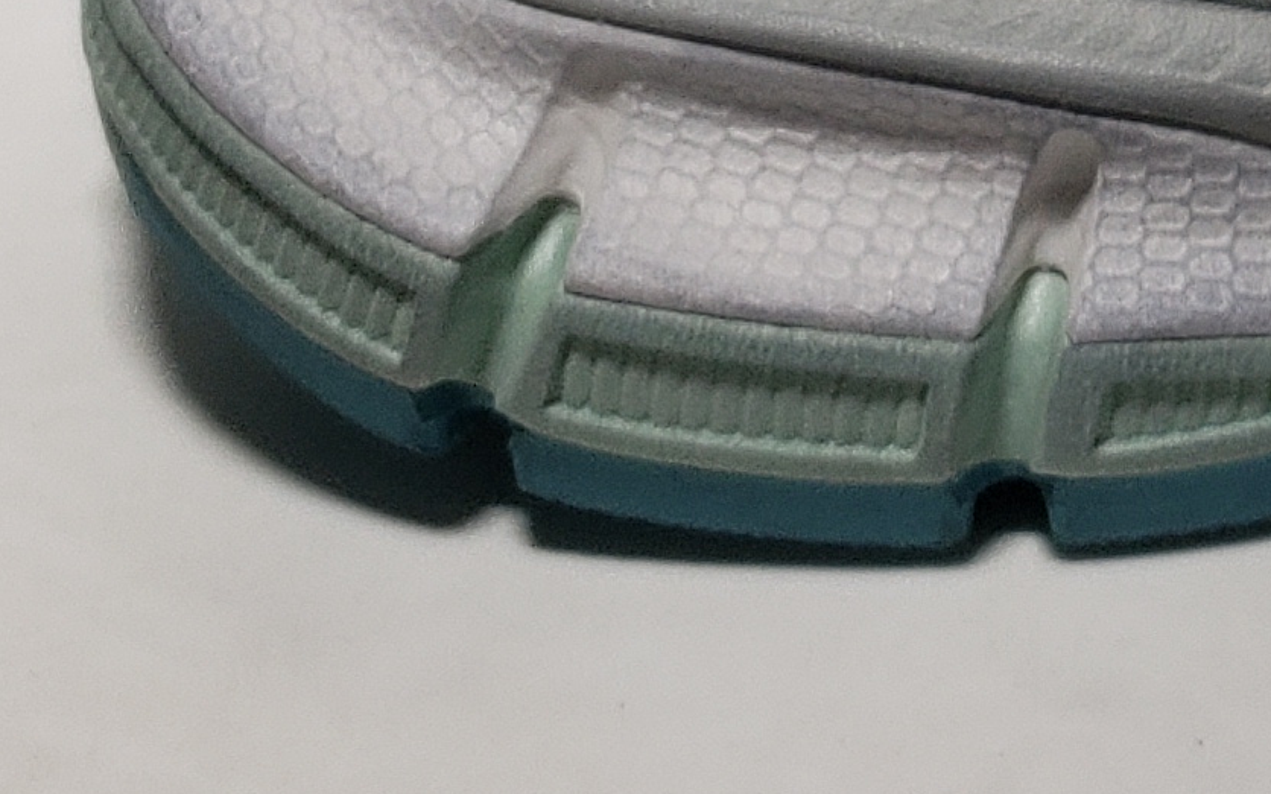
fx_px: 4606
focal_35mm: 133
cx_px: 1960
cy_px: -1342
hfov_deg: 14.5
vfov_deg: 8.6
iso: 50
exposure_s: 1/421
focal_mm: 4.3
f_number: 1.5
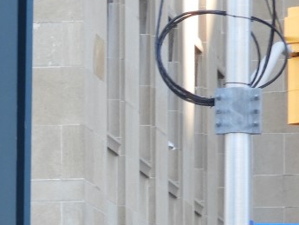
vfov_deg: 3.1
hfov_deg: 4.1
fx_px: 4148
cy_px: 362
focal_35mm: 480
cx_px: -229
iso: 125
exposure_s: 1/60
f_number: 5
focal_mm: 20.6
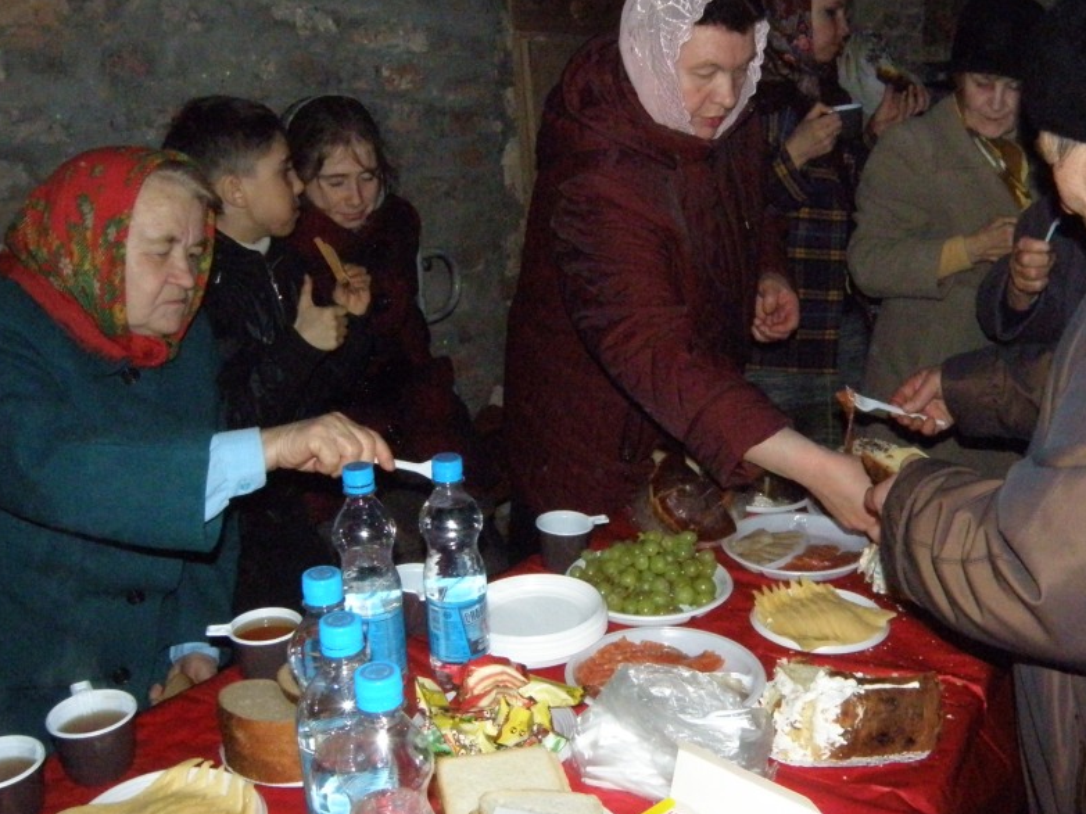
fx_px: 1067
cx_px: 653
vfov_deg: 41.8
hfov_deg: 53.6
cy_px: 374
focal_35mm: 34
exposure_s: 1/500
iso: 800
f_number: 5.6
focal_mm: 4.6
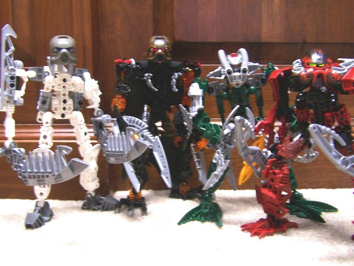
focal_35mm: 40
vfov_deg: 36.0
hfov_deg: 46.8
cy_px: 130
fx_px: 409
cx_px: 178
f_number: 2.8
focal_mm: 6.3
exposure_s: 1/8
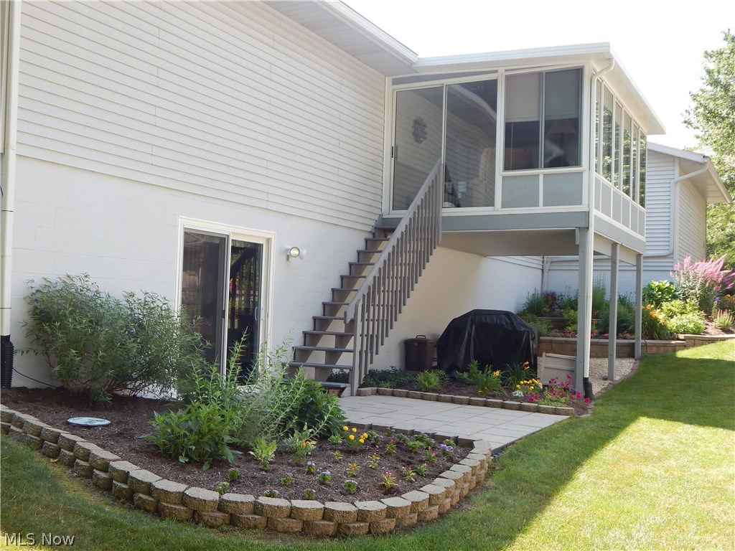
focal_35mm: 38
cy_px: 276
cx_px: 368
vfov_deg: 37.7
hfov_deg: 49.0
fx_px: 807
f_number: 3.4
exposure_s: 1/200
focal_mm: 6.8
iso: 125
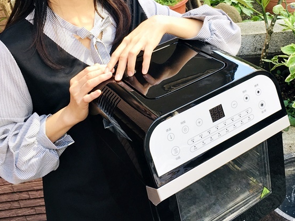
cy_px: 73
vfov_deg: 27.8
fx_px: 443
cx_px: 207
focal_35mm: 52
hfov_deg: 36.3
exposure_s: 1/120
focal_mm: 4.15
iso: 32
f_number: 2.2
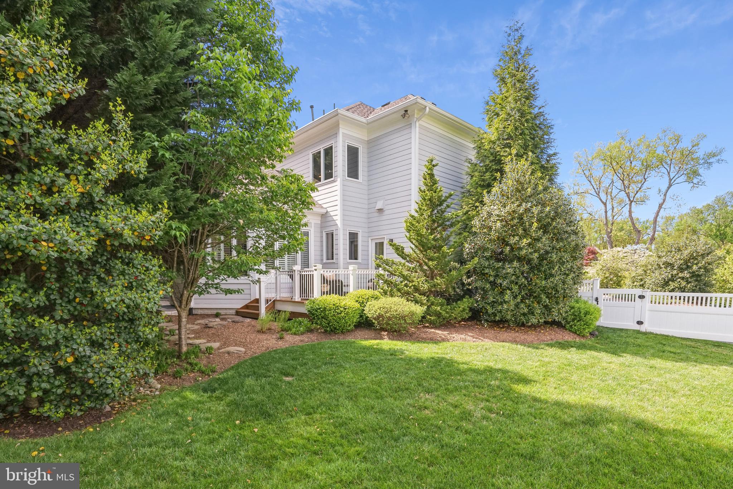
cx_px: 366
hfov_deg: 96.7
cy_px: 244
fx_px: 326
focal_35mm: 16
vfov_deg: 73.7
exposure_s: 1/400
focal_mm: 16
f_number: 9
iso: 800
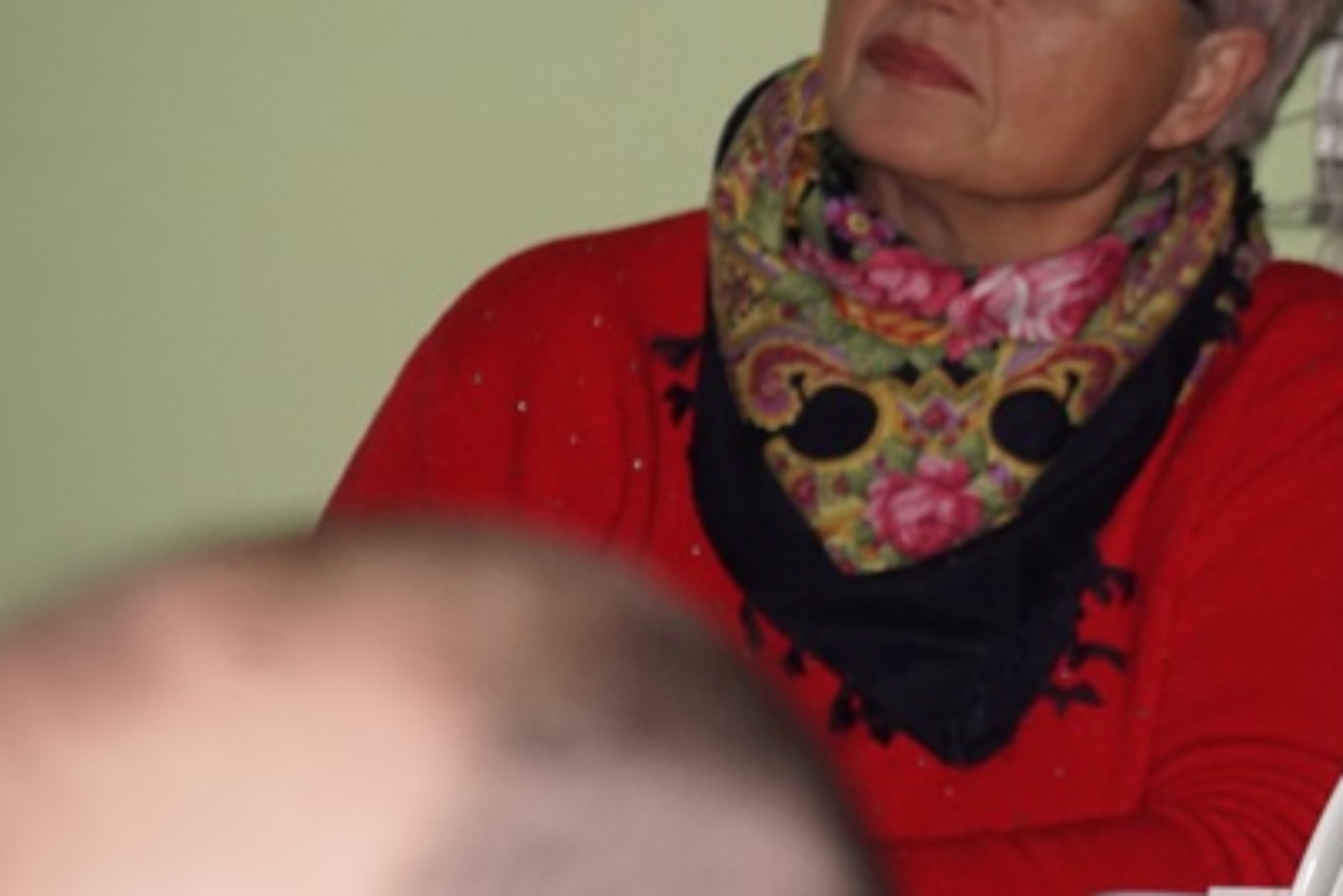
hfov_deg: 4.6
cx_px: 1644
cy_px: 410
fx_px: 16712
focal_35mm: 448
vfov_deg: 3.1
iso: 800
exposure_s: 1/60
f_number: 5.6
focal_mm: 120
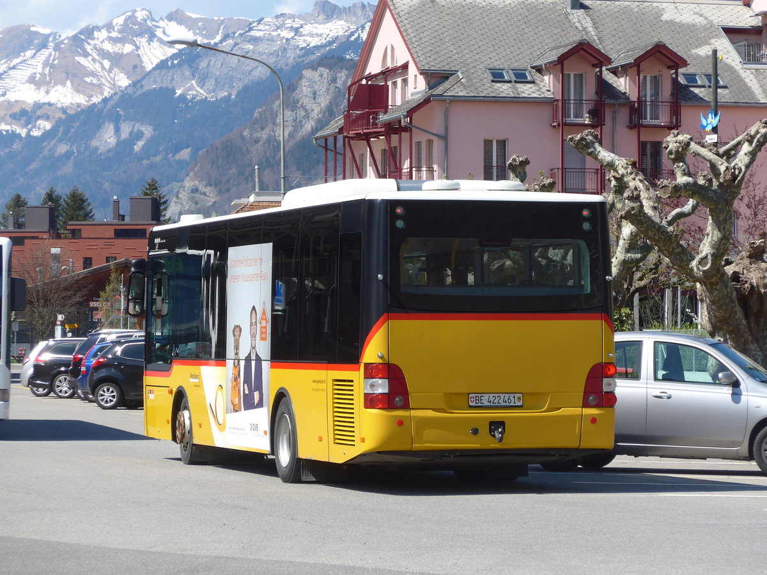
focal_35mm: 149
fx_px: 3301
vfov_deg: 10.0
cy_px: 288
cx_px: 384
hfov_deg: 13.3
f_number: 5.5
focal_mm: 28.9
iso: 80
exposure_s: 1/320
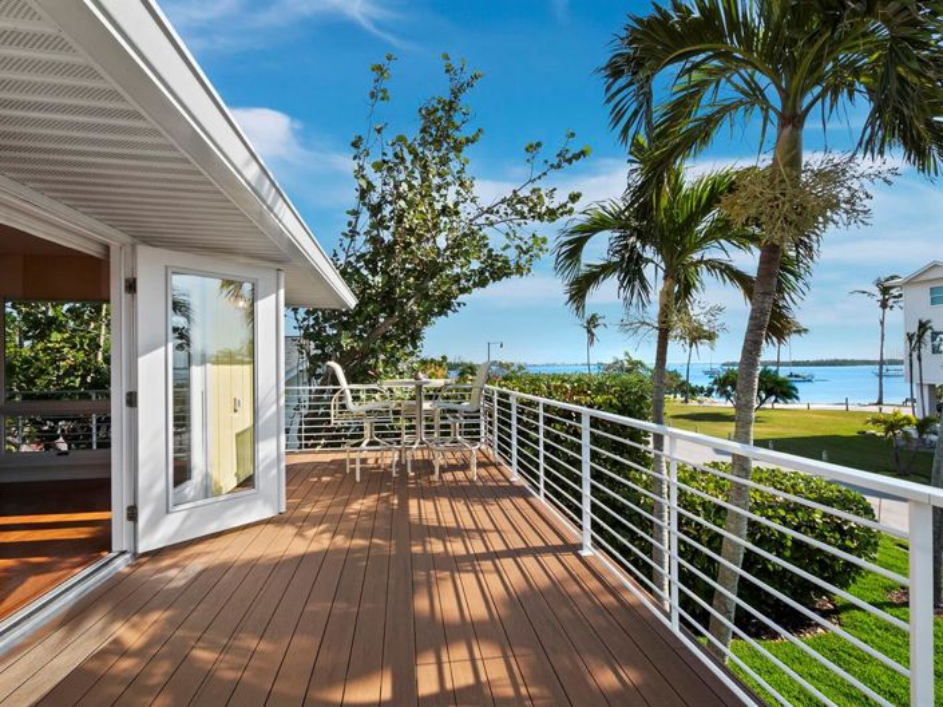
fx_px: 381
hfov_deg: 102.1
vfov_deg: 85.6
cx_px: 472
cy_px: 354
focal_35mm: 14
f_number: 11
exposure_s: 1/200
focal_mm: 7
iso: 400
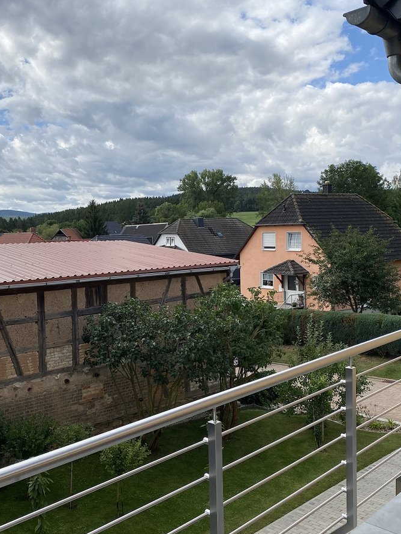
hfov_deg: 40.1
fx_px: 540
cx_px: 125
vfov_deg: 52.6
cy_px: 268
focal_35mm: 35
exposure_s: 1/3125
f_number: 1.8
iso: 32
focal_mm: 4.25
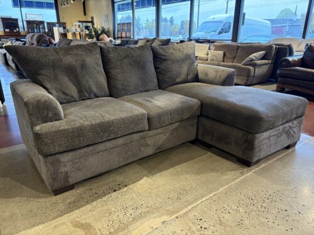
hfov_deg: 67.3
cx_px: 157
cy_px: 118
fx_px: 236
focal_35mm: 26
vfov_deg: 53.1
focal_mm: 5.96
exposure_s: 1/60
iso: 250
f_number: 1.6
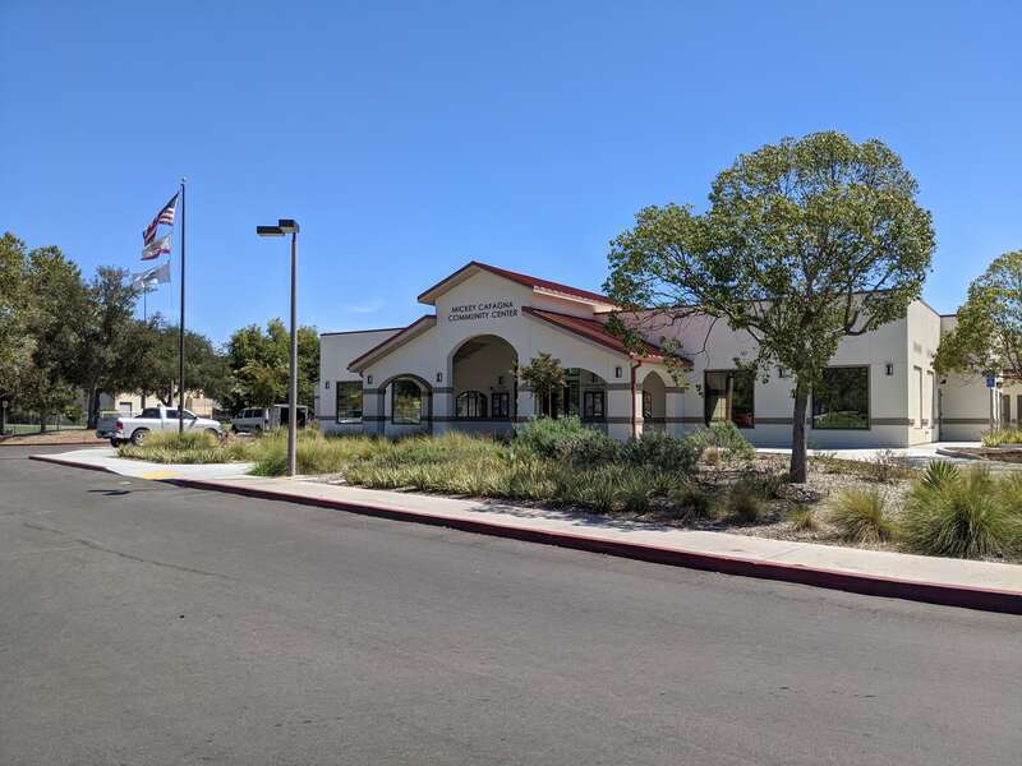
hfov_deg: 65.3
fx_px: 797
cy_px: 383
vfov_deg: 51.4
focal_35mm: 27
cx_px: 511
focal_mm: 4.38
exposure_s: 1/3356
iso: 59
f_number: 1.73
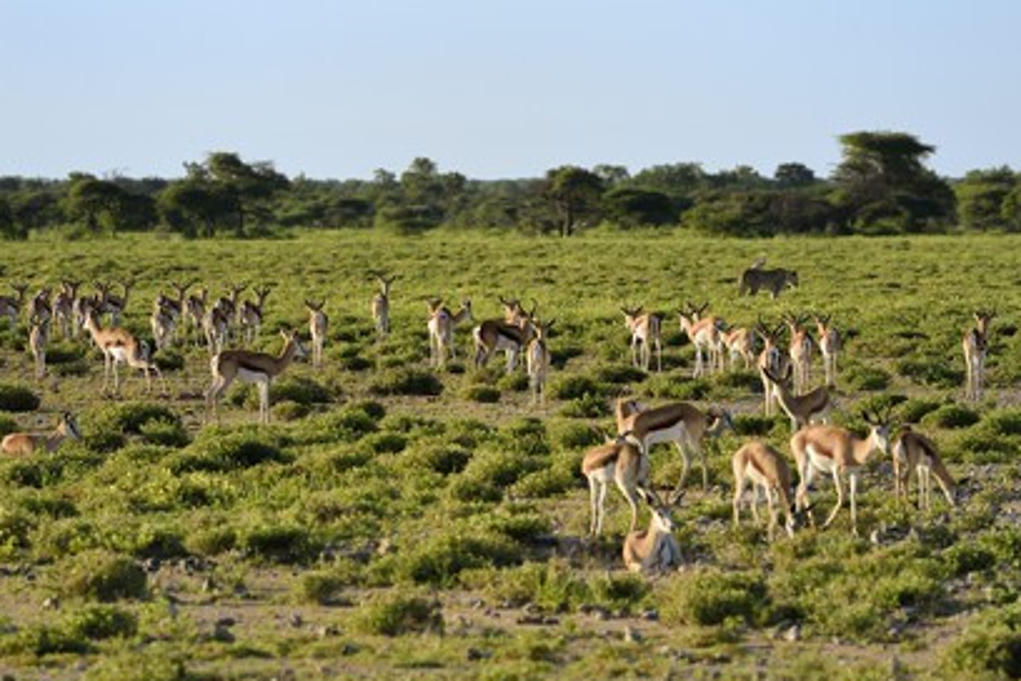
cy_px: 348
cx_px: 510
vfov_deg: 4.9
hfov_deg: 7.4
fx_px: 7884
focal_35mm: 278
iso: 400
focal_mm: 270
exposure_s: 1/1000
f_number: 7.1
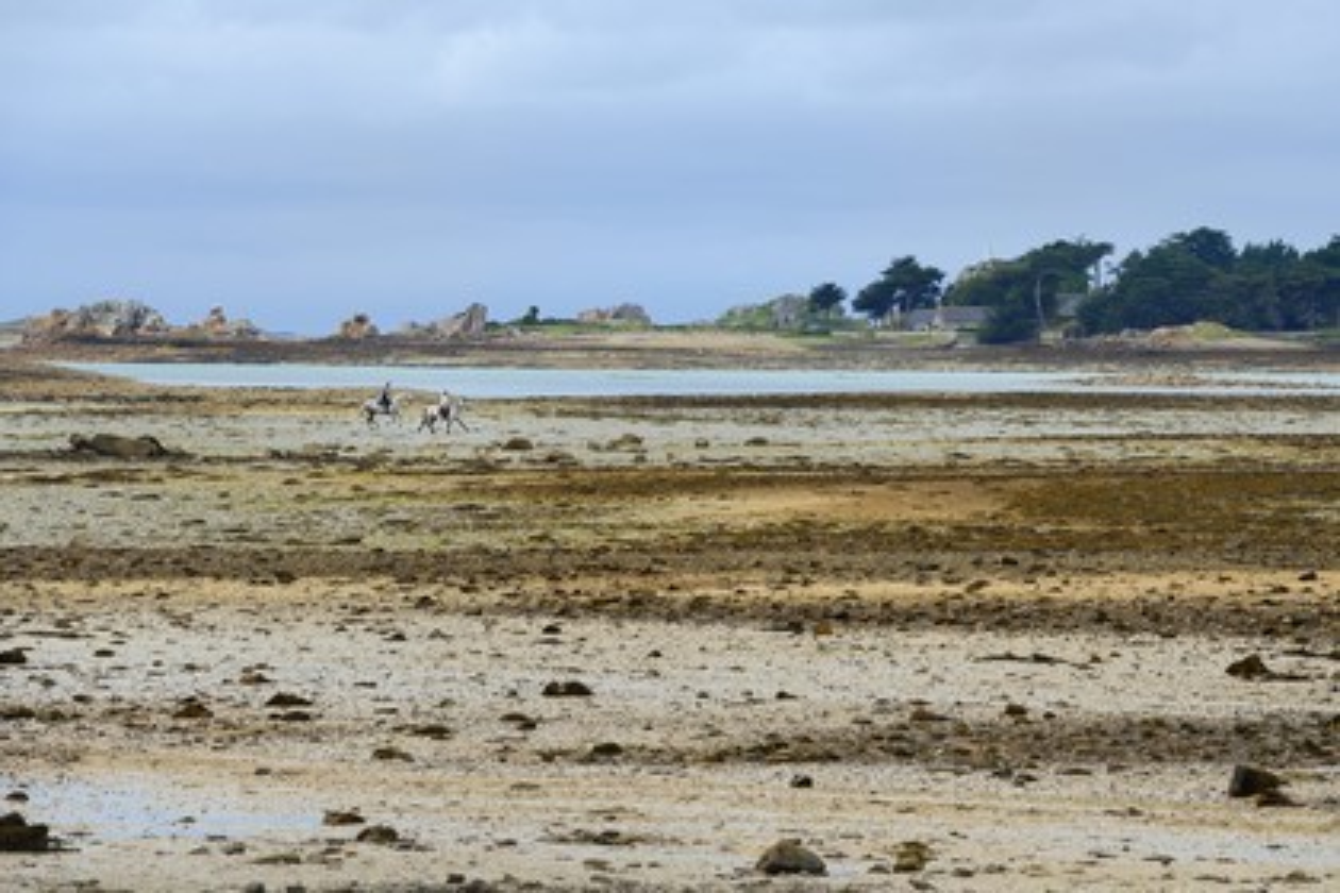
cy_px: 446
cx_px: 670
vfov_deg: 6.9
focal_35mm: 200
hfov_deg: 10.3
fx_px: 7444
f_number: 11
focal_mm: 200
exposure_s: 1/250
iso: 200
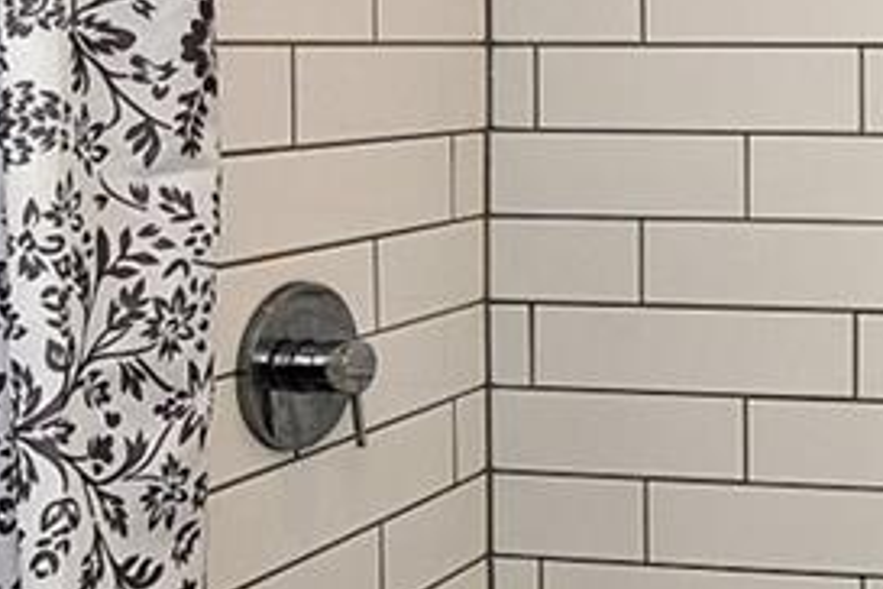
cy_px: 102
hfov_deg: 27.8
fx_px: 1472
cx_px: 1142
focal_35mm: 60
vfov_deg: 22.3
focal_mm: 16
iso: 500
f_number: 9
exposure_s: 1/200
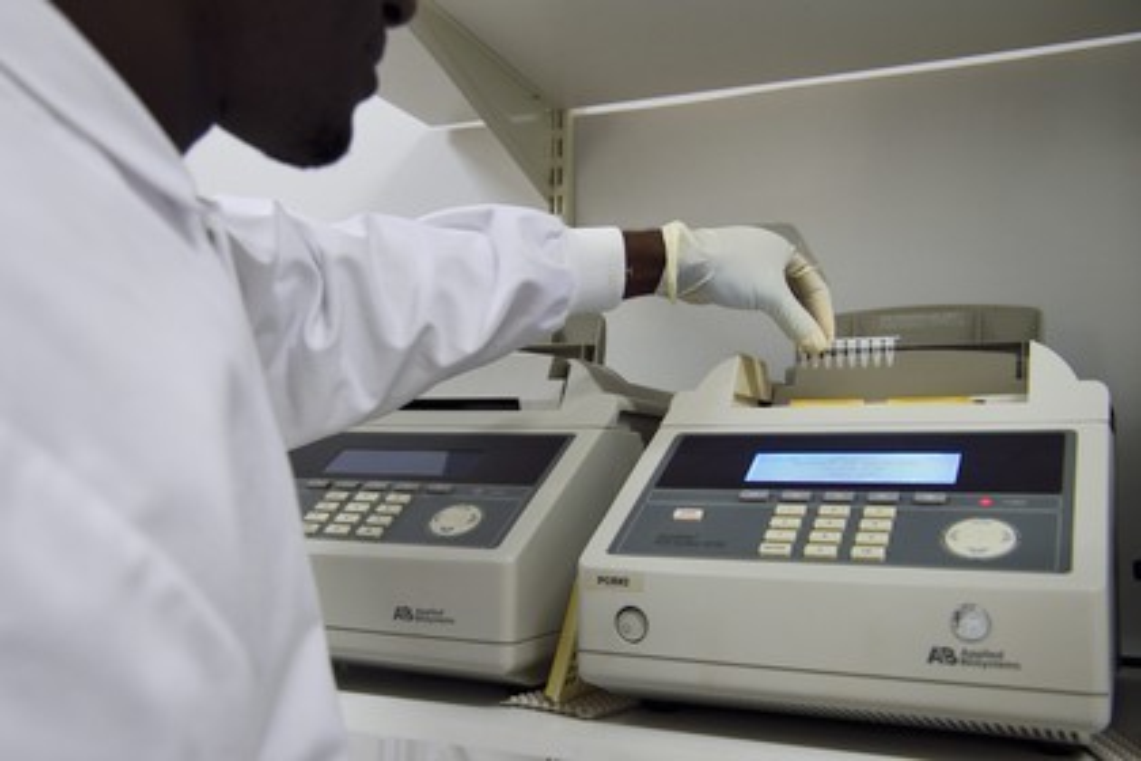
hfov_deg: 54.4
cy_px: 380
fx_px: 1109
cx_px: 570
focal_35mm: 35
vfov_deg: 37.9
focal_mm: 35
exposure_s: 1/20
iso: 800
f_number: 5.6
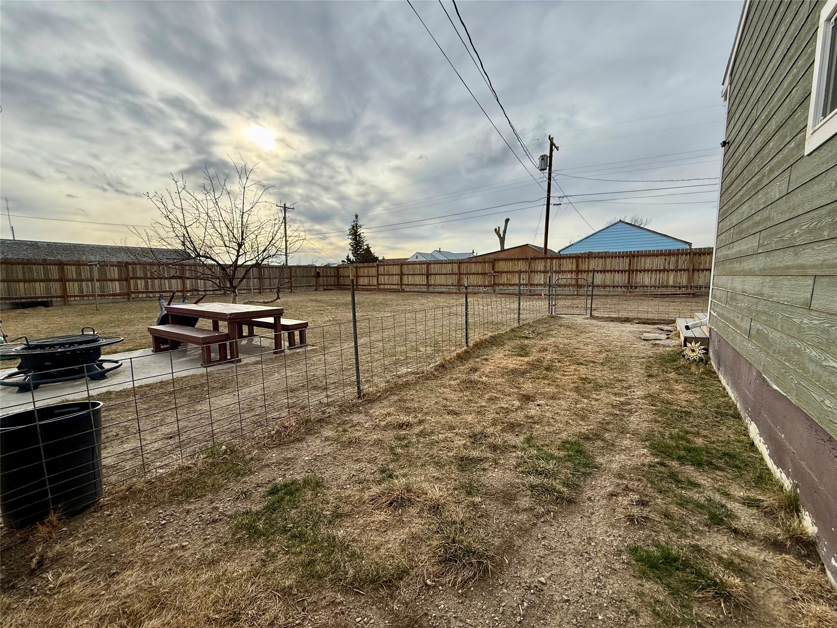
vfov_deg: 85.7
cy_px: 314
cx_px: 418
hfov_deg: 102.1
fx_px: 339
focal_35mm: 14
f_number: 2.2
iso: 64
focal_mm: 2.22
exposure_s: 1/2237
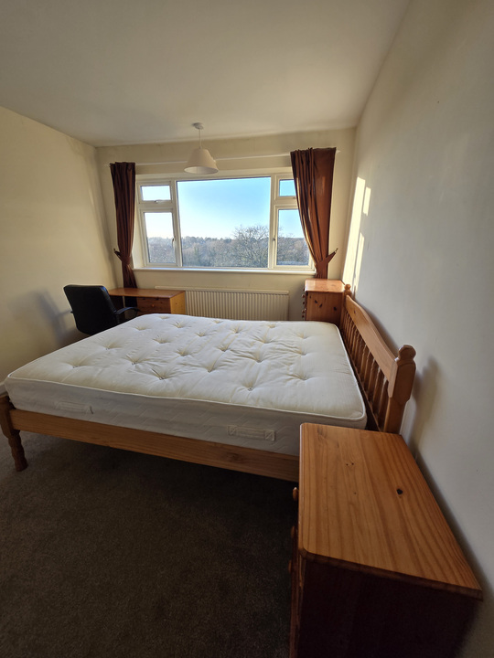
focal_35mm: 13
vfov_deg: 106.2
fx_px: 247
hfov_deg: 89.9
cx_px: 247
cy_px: 329
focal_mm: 1.7
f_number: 2.2
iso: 32
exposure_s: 1/100
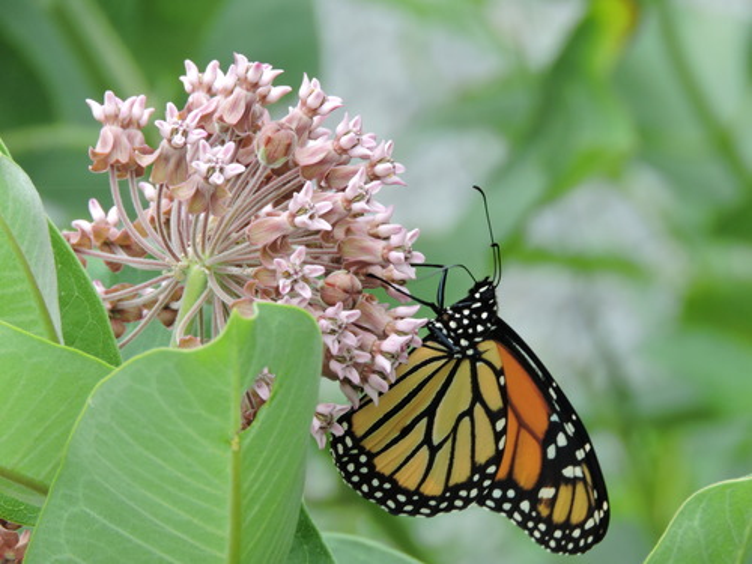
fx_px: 9776
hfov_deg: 4.4
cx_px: 376
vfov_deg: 3.3
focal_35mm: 450
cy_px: 282
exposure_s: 1/250
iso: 320
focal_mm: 80.6
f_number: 5.6
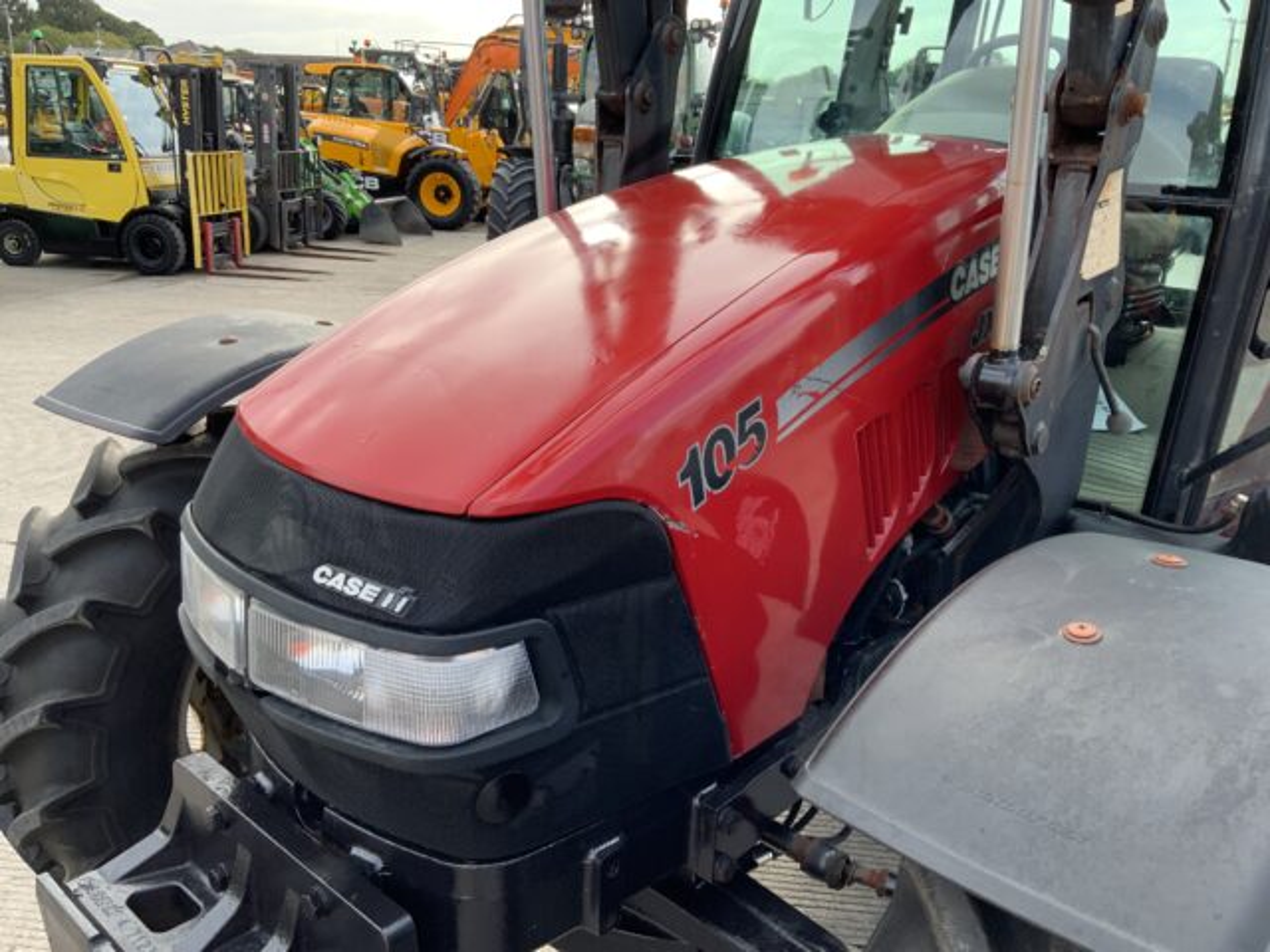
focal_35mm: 29
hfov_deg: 61.7
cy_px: 476
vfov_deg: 48.2
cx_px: 635
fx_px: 1064
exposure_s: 1/255
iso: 16
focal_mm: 3
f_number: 1.8
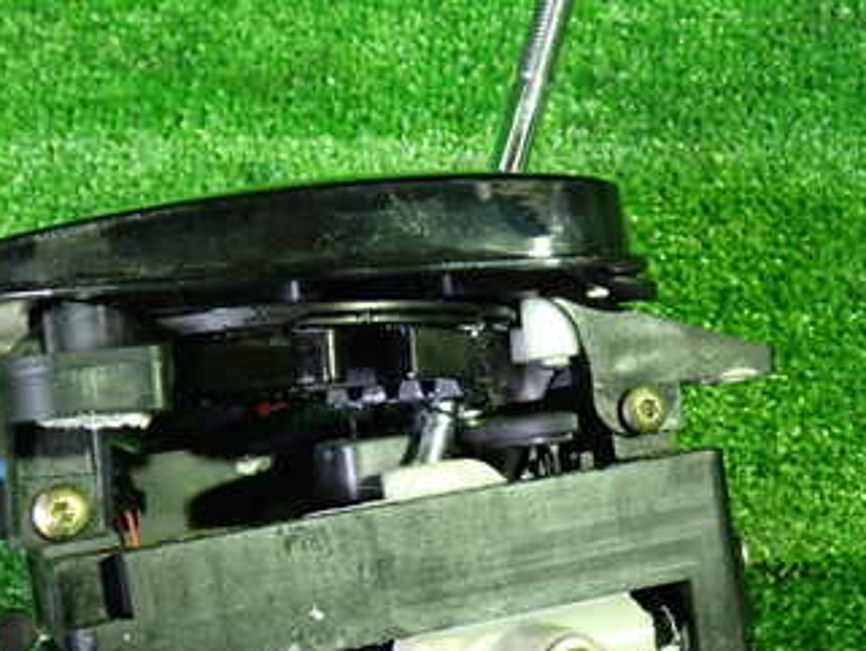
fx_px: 1401
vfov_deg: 25.9
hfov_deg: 34.3
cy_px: 457
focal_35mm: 56
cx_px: 388
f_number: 2.3
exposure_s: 1/30
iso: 640
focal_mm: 5.4
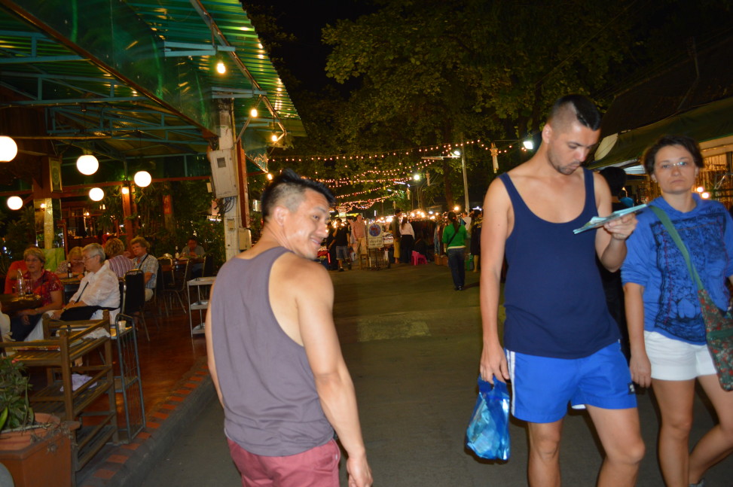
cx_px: 366
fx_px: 549
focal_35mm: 27
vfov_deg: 47.9
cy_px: 244
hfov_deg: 67.4
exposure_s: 1/60
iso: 450
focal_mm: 18
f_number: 3.5
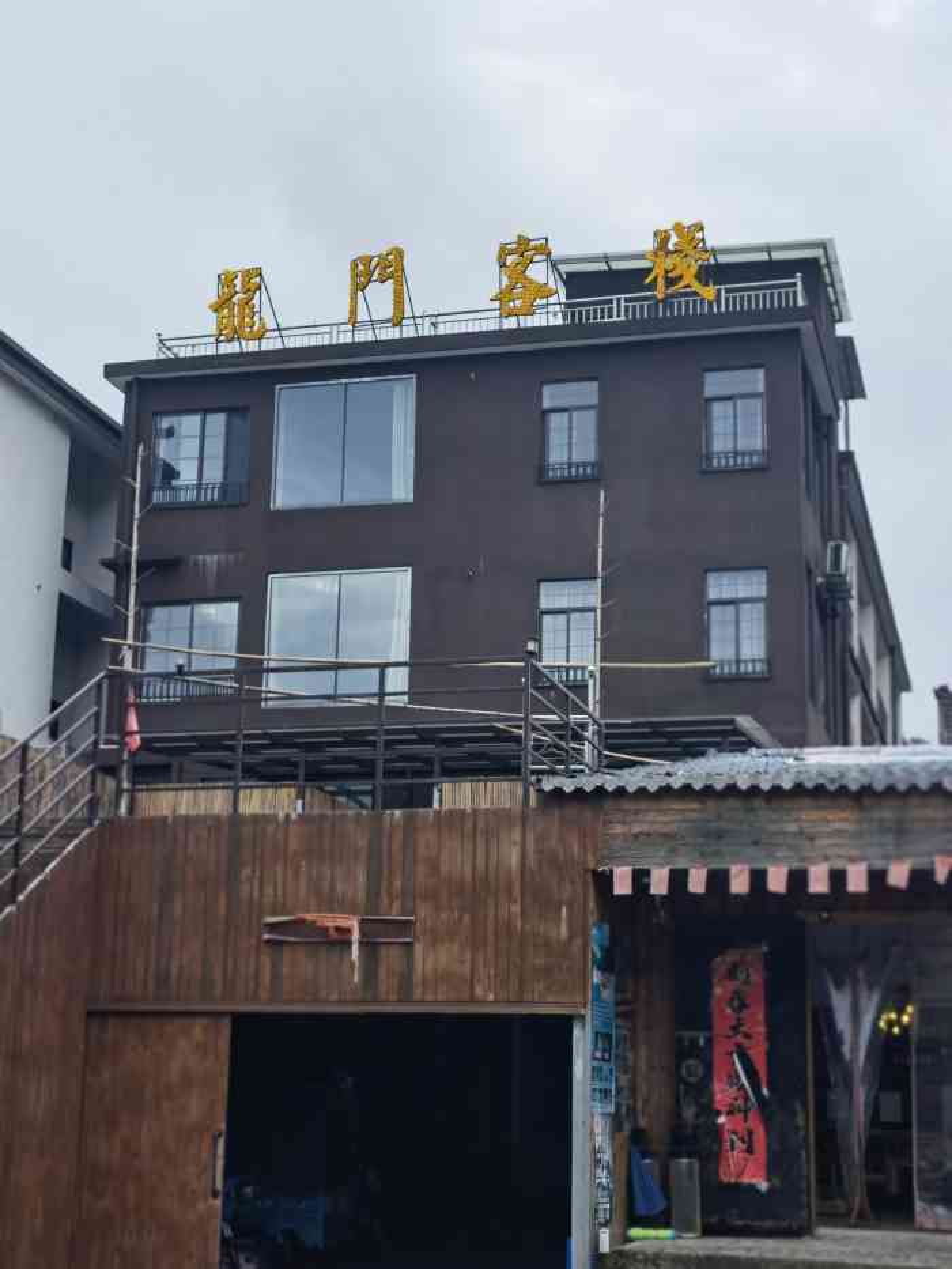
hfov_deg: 27.0
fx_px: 1980
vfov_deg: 35.5
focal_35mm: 54
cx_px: 476
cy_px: 634
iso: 50
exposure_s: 1/625
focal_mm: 6.67
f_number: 4
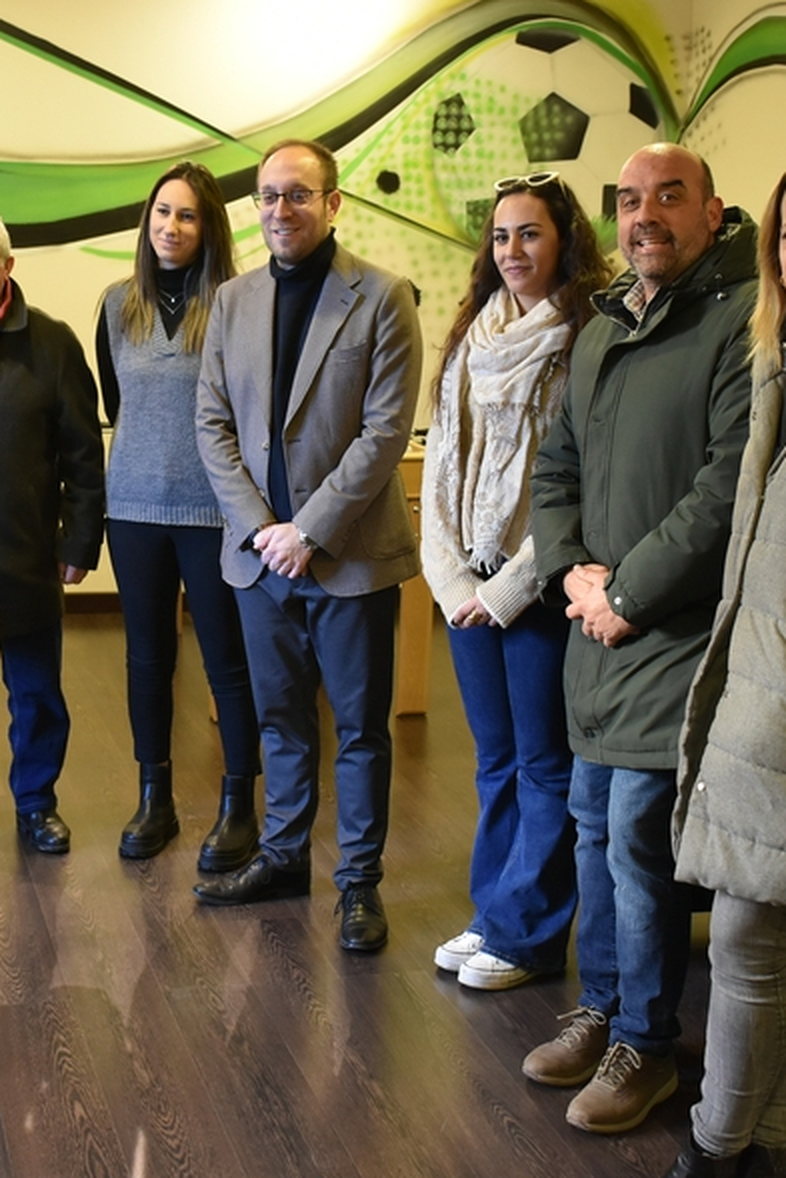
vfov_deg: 37.7
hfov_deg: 25.4
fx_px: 1727
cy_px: 580
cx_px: 222
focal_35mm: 53
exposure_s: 1/60
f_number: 3.8
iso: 1250
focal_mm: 23
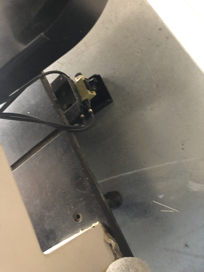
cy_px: 136
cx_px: 102
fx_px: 220
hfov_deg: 49.8
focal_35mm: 28
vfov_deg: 63.4
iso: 100
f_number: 1.8
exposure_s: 1/5
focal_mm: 3.99
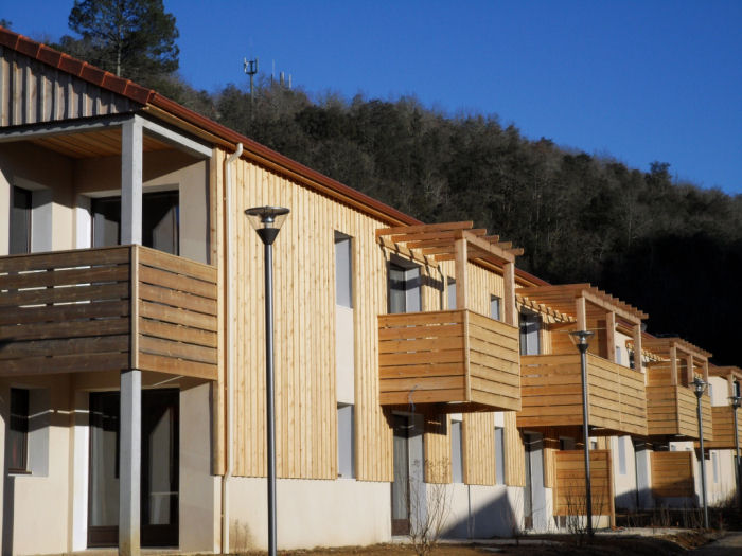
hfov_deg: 26.3
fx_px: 1586
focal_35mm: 74
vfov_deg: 19.9
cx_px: 371
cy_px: 278
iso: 80
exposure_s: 1/1500
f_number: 3.9
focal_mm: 13.2
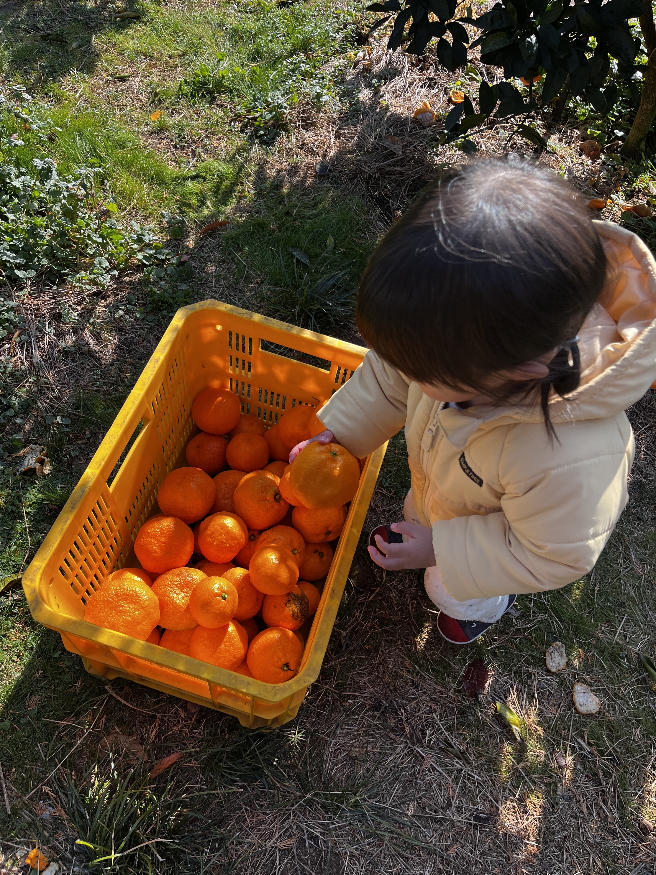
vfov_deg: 67.3
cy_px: 438
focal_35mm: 26
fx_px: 657
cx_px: 328
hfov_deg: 53.1
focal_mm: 5.1
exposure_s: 1/657
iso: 50
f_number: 1.6
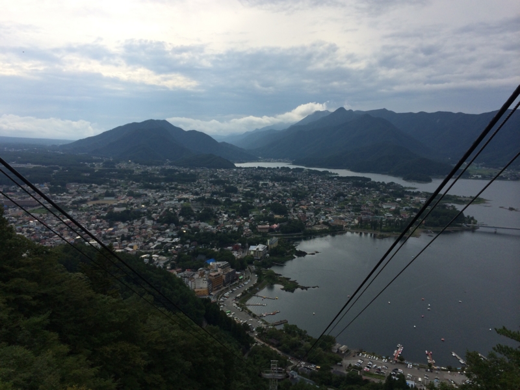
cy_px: 195
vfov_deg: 46.8
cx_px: 260
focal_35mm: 30
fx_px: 451
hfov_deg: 60.0
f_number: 2.2
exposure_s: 1/2933
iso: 40
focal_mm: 4.12
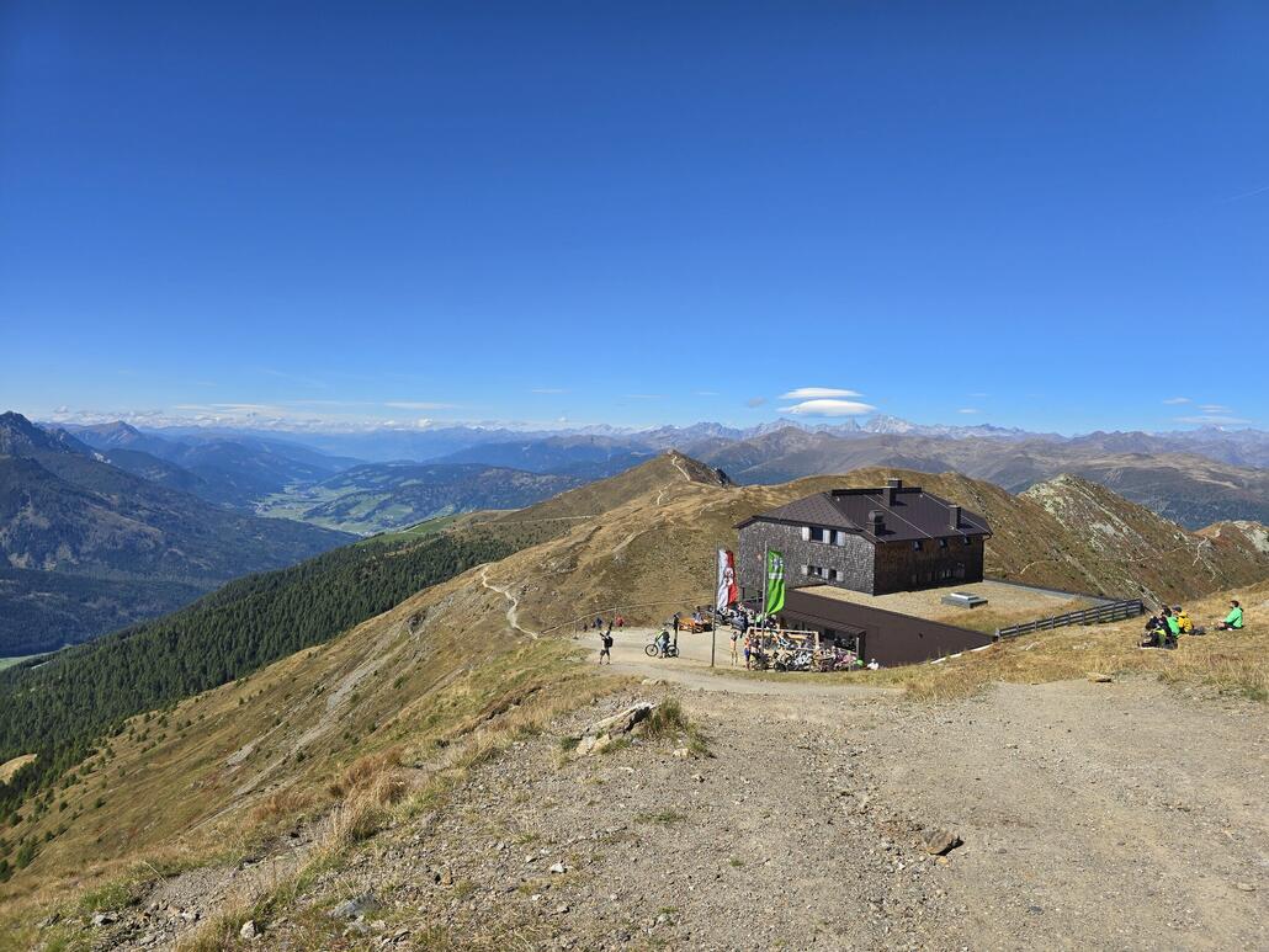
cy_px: 476
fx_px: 843
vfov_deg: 58.9
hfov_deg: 73.9
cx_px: 634
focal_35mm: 23
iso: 12
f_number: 1.7
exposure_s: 1/989
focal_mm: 6.3
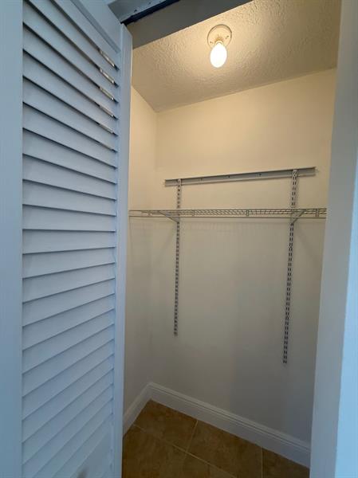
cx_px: 179
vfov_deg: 102.1
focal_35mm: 14
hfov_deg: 85.6
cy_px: 239
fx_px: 193
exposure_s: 1/120
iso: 200
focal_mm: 2.22
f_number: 2.2
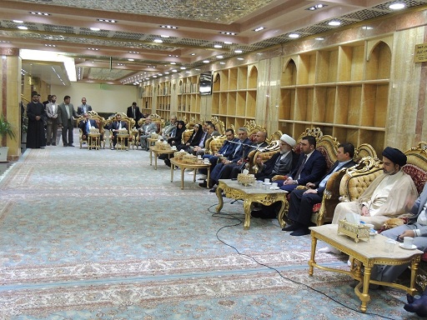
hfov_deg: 52.6
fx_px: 432
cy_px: 160
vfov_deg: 40.7
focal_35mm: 35
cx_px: 214
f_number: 3.3
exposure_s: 1/15
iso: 400
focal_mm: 6.2
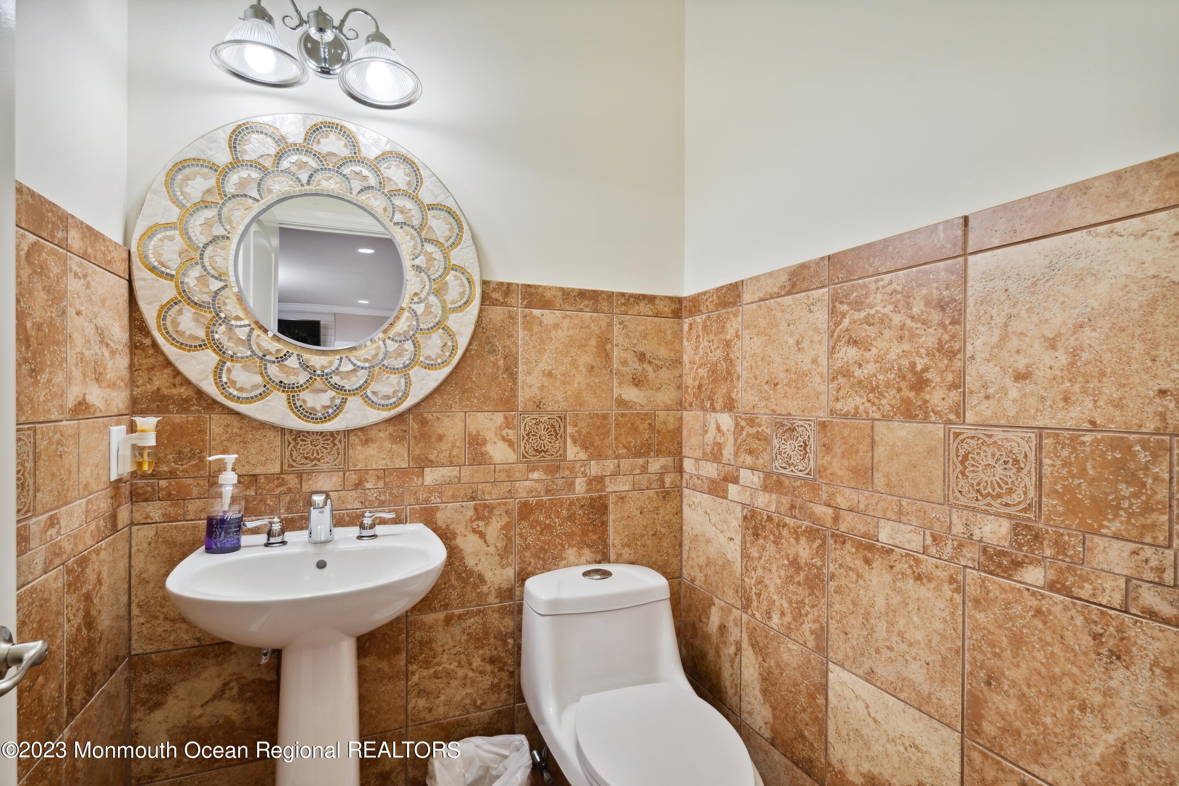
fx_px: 524
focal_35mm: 16
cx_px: 590
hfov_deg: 96.7
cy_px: 393
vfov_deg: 73.7
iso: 200
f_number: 11
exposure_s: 1/20
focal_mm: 16
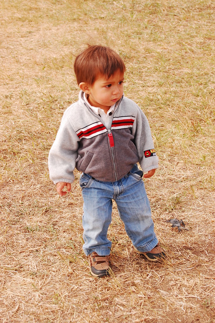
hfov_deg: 16.5
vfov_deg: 24.6
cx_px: 108
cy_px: 162
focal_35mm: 82
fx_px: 740
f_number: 9
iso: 400
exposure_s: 1/320
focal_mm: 55
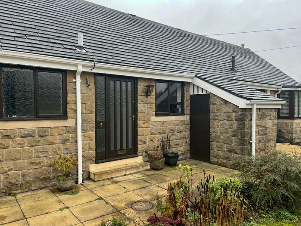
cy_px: 113
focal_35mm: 26
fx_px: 226
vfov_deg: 53.1
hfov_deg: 67.3
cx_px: 150
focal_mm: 5.1
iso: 40
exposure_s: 1/211
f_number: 1.6
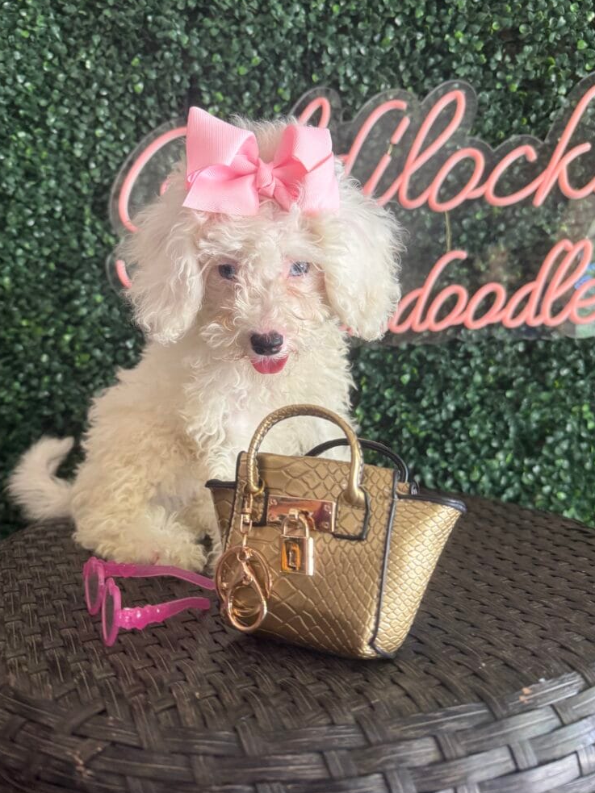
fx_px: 573
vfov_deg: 69.4
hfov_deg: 54.9
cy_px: 389
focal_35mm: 25
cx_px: 287
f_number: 1.78
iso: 200
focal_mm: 6.76
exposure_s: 1/121
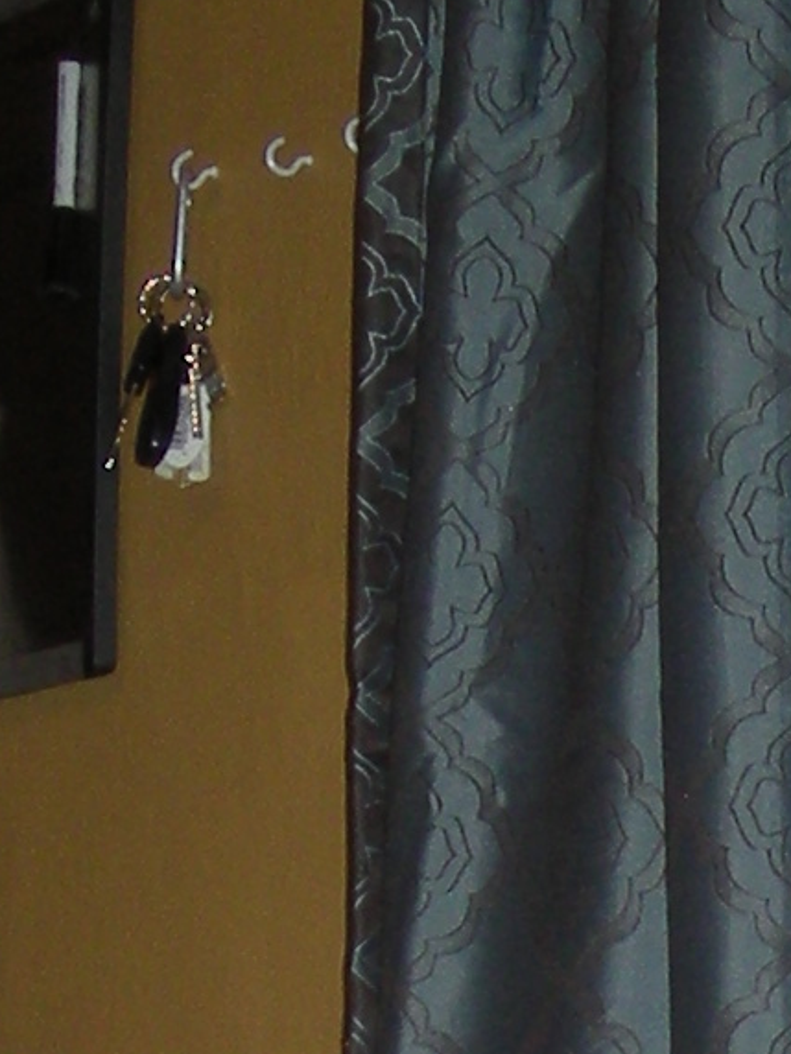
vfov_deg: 10.0
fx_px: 5728
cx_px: 1403
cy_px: 1878
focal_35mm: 188
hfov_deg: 7.7
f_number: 2.8
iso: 95
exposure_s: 1/60
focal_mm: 5.7
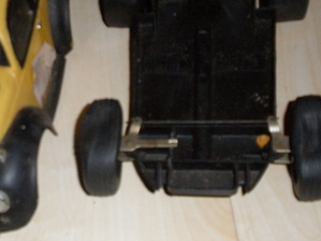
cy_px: 107
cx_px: 59
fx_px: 630
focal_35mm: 68
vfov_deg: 21.6
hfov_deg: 27.9
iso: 200
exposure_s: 1/30
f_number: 3.5
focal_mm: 6.6
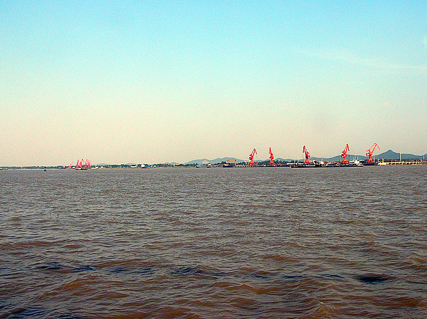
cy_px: 144
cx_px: 246
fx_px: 530
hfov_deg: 43.8
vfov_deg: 33.5
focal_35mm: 43
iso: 50
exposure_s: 1/400
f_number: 4
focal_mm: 6
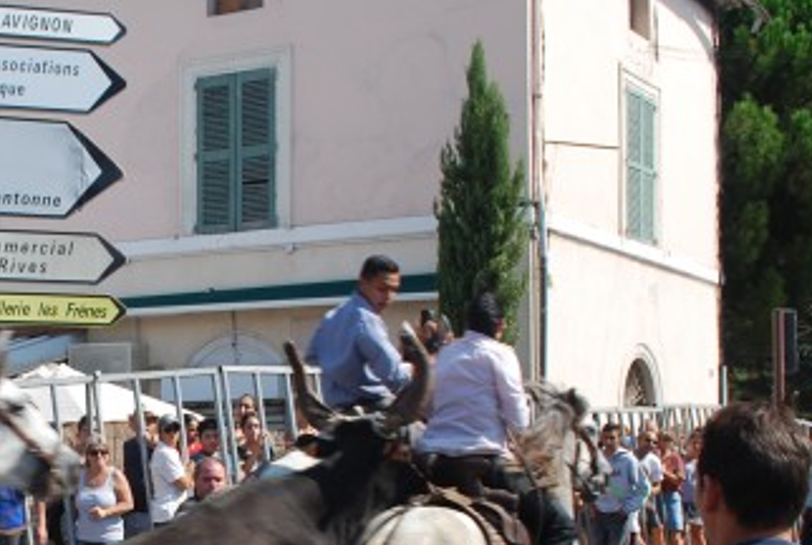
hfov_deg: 28.8
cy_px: 453
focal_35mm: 67
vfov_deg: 20.1
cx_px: 81
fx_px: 1514
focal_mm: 18
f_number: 7.1
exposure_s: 1/200
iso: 100
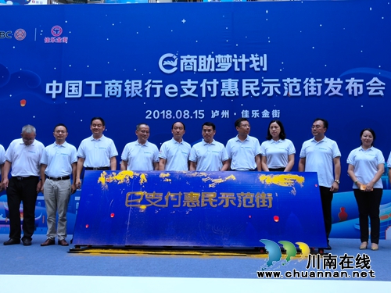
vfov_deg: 34.3
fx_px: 474
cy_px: 146
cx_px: 196
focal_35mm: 42
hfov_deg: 44.8
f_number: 1.8
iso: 85
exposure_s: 1/100
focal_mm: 3.95
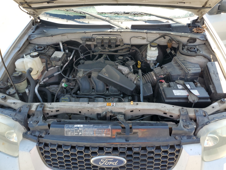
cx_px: 113
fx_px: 170
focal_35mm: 26
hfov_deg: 67.3
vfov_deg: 53.1
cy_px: 85
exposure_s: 1/455
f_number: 1.5
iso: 50
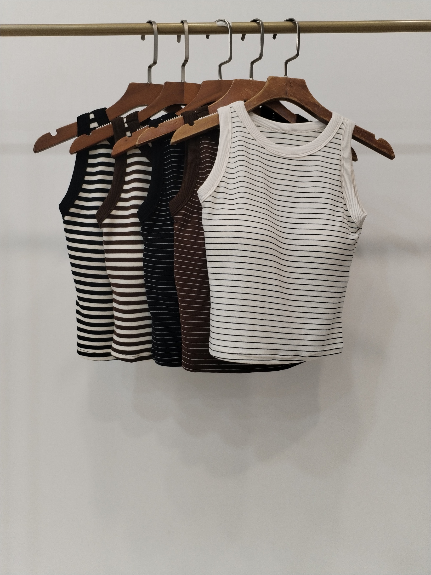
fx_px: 481
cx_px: 216
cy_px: 288
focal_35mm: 29
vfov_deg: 61.7
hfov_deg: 48.2
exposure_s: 1/60
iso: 277
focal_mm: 4.75
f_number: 1.8
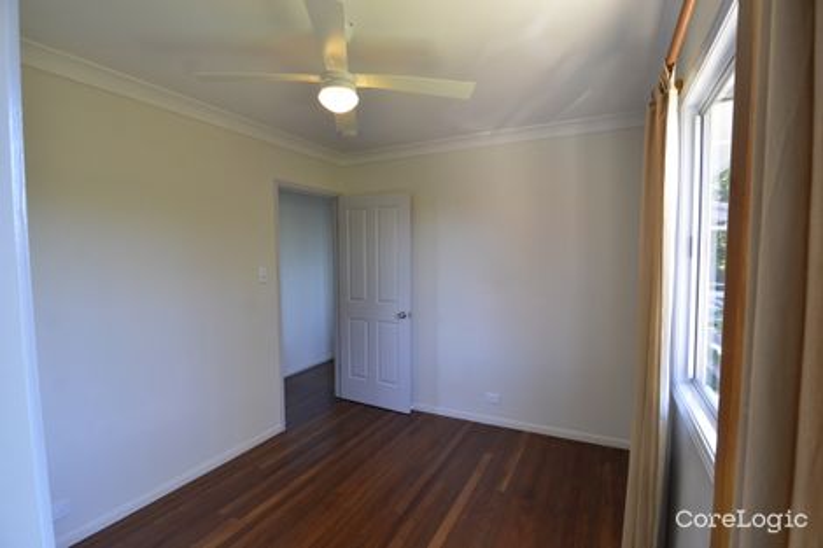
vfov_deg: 72.0
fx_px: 377
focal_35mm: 16
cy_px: 274
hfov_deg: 95.0
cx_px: 412
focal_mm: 11
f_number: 5
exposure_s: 1/100
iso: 1600
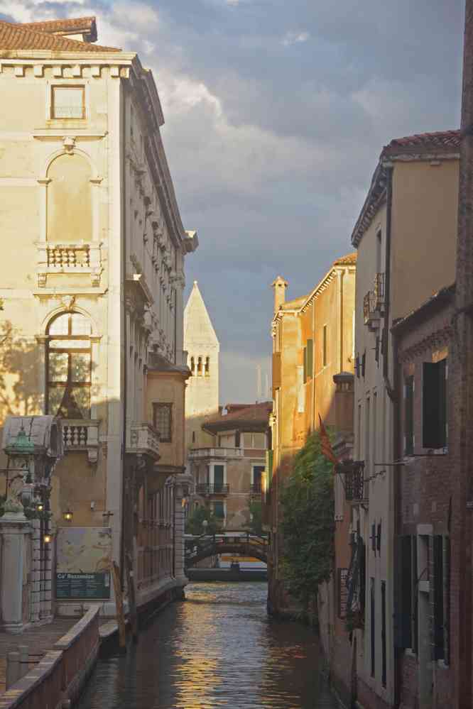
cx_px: 236
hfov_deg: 13.0
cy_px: 354
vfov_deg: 19.5
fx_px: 2069
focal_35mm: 105
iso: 1600
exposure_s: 1/250
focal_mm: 70
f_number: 5.6
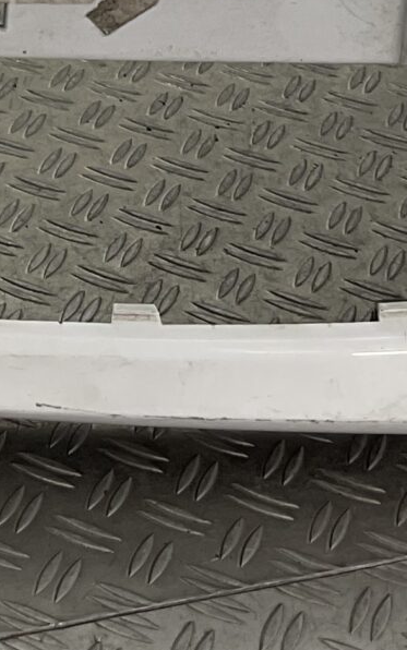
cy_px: -293
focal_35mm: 132
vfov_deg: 14.8
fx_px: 2340
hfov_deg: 9.6
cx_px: -265
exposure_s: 1/185
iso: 16
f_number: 1.8
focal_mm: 3
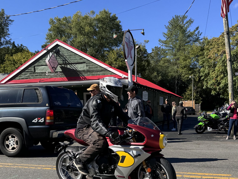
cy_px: 134
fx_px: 275
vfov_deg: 35.2
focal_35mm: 40
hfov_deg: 46.7
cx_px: 132
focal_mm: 6.76
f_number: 1.78
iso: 80
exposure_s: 1/2506
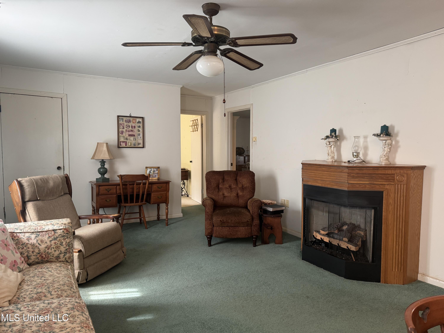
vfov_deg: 56.8
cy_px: 166
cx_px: 222
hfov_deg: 71.6
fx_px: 308
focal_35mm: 24
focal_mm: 6.76
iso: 250
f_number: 1.78
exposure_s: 1/60
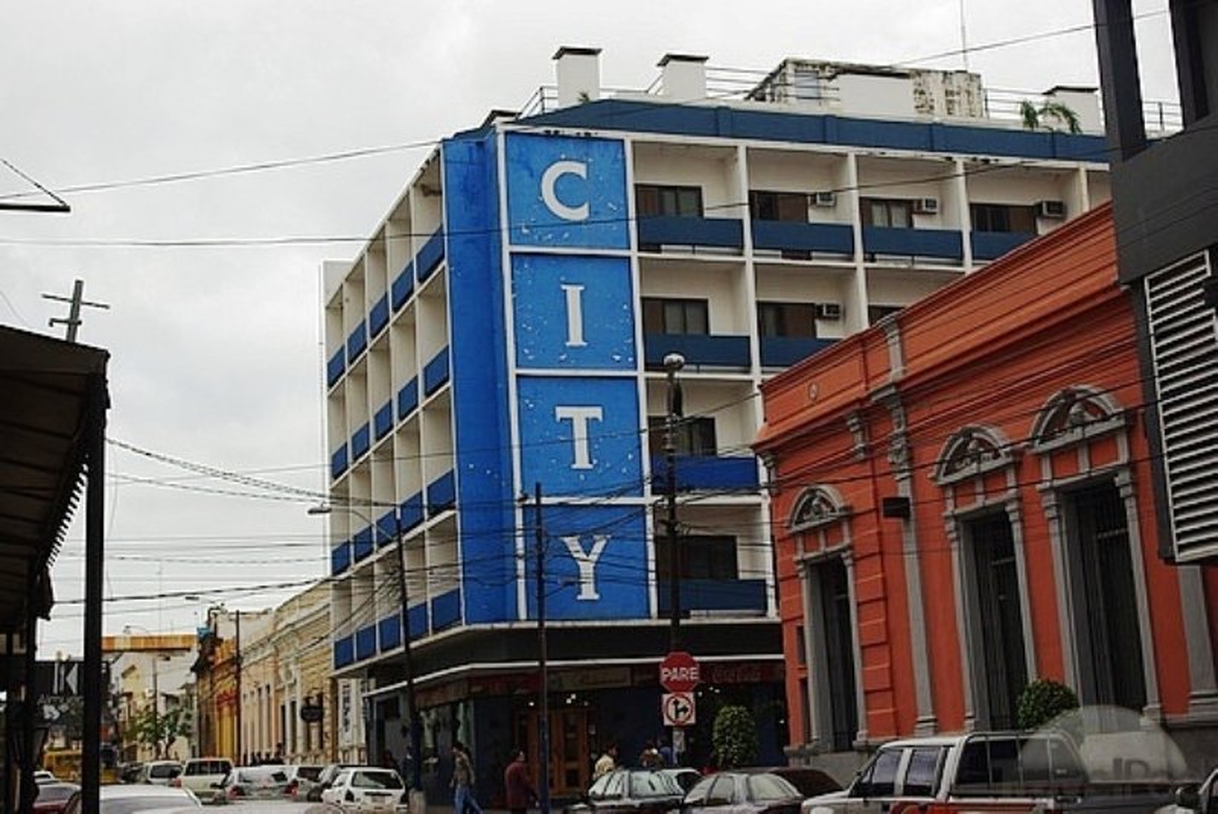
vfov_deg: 23.8
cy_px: 407
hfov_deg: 35.0
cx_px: 609
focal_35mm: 57
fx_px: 1930
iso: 100
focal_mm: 37.5
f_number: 6.7
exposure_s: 1/250
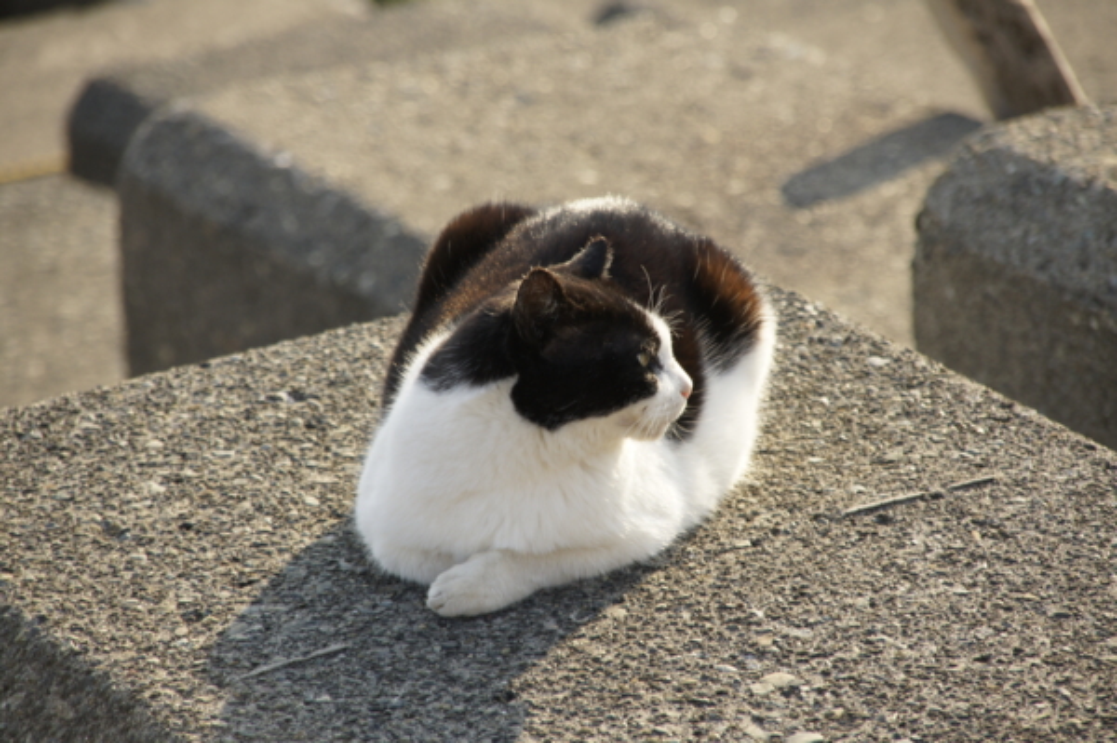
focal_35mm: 300
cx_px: 558
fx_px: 9300
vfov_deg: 4.6
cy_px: 372
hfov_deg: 6.9
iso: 200
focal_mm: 200
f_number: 6.3
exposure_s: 1/320
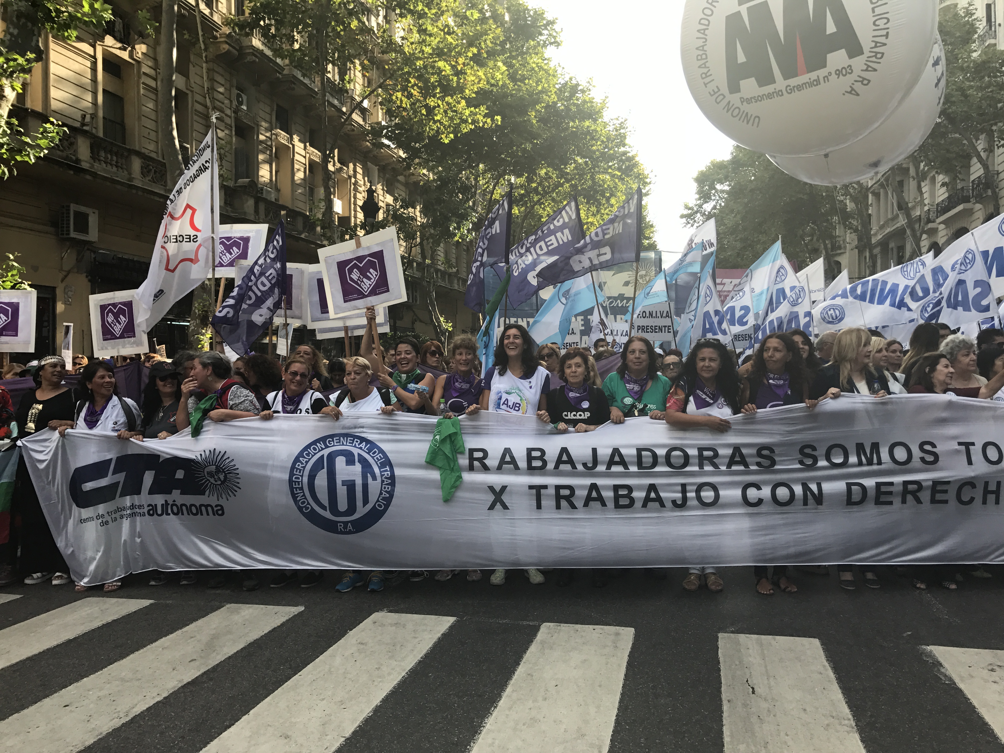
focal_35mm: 28
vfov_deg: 49.7
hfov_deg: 63.4
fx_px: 812
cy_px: 376
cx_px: 502
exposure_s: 1/517
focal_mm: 3.99
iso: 20
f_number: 1.8
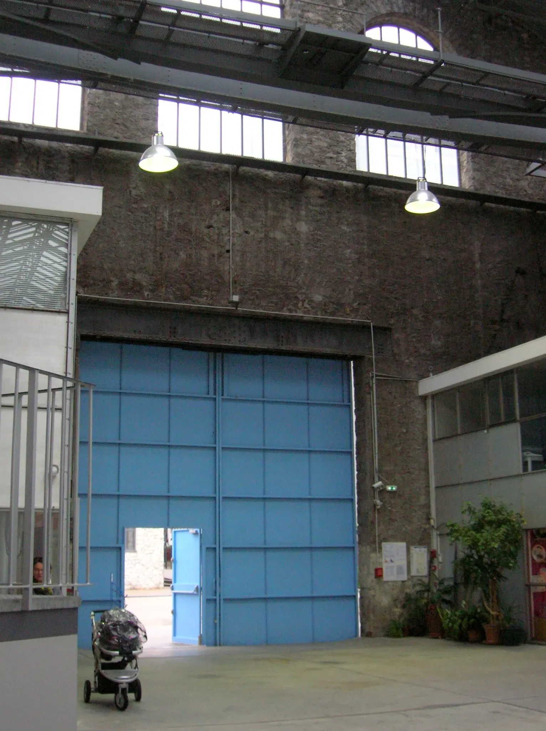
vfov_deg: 44.8
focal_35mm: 42
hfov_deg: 34.3
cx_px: 273
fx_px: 885
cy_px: 366
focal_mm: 7
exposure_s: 1/106
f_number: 3.1
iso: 200
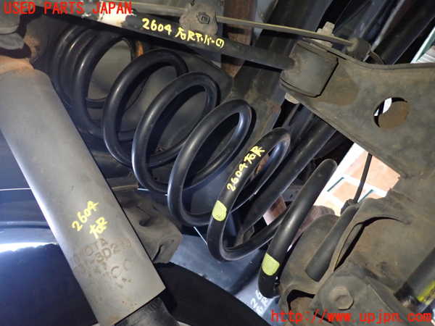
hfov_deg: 69.4
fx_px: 314
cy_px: 163
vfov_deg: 54.9
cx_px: 218
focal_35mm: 25
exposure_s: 1/20
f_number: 2
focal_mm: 4.5
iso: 800
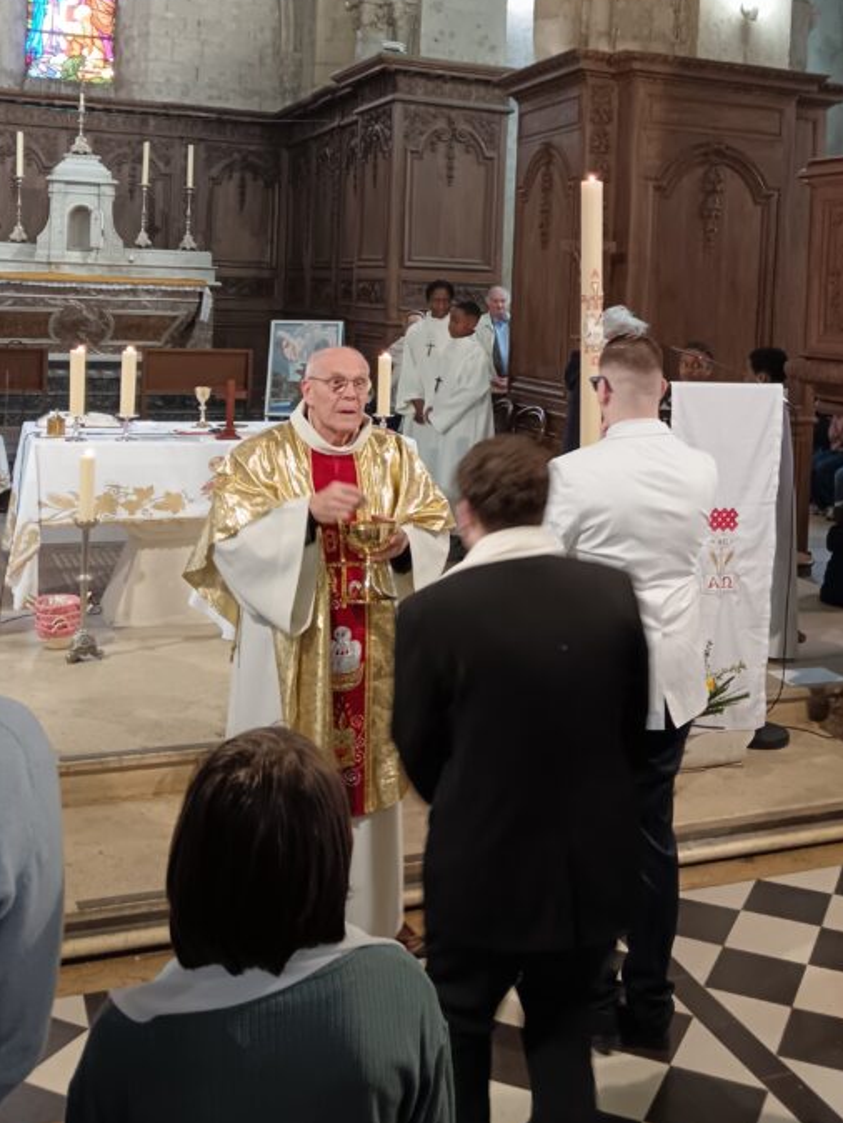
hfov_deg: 35.0
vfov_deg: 44.6
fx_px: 1330
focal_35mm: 41
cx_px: 528
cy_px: 322
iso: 1041
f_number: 1.9
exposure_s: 1/25
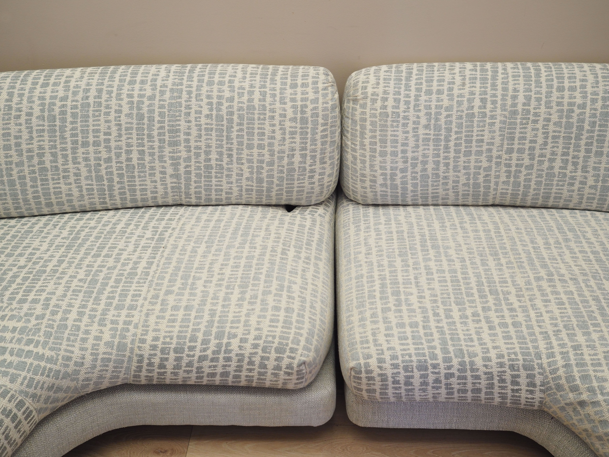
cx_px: 304
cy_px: 228
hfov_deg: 54.0
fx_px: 598
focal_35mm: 34
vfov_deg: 41.8
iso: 320
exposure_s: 1/40
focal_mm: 17
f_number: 2.8
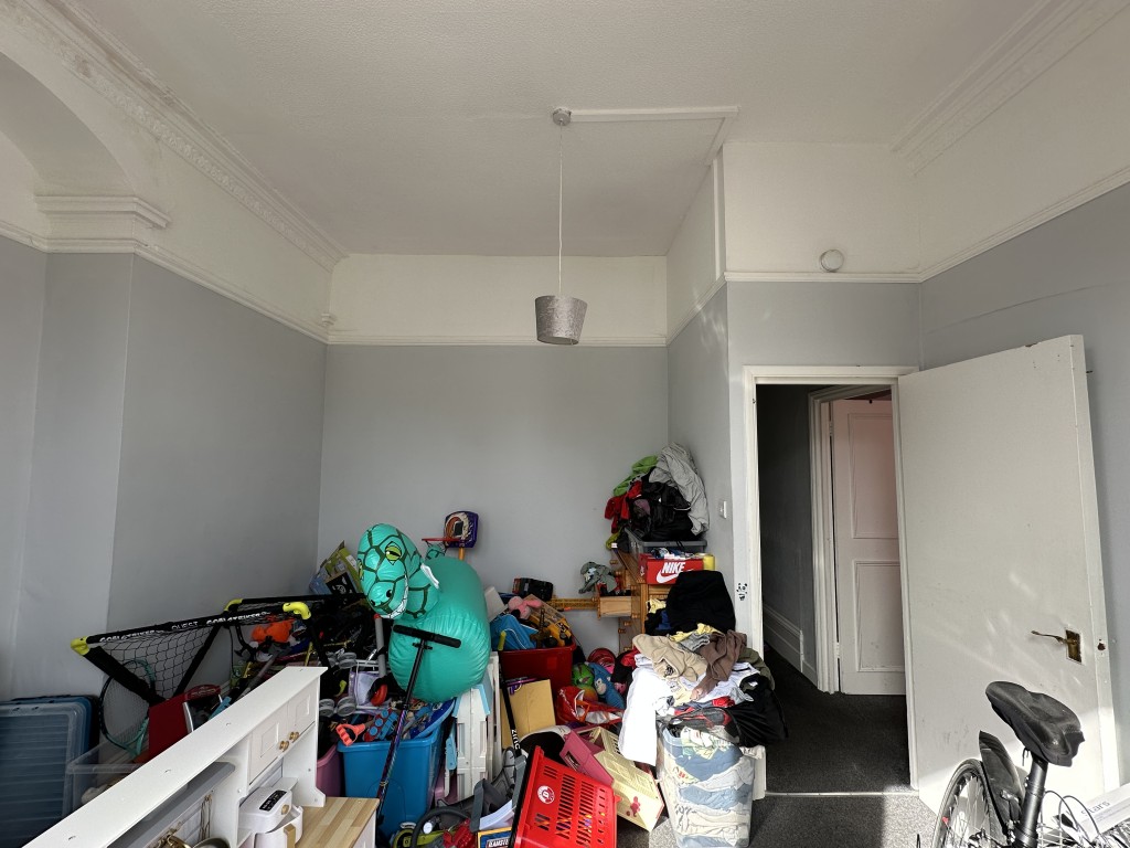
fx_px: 457
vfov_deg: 85.7
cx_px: 565
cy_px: 424
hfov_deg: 102.1
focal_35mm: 14
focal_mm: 2.22
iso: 40
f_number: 2.2
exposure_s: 1/155
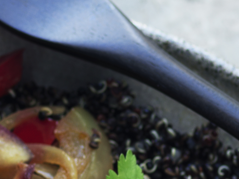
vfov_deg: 2.3
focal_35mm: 658
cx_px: -277
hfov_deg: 3.0
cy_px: 232
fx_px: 4542
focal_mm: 120
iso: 100
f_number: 8
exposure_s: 1/6
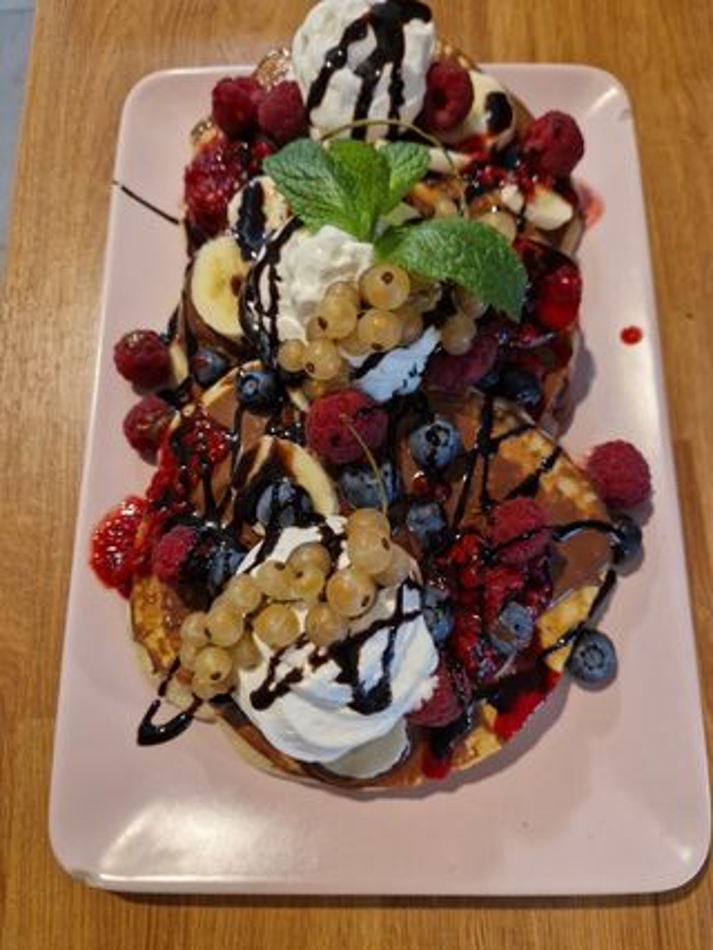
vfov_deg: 73.9
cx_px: 356
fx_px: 631
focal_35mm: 23
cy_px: 475
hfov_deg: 58.9
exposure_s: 1/100
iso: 640
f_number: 1.8
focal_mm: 5.4
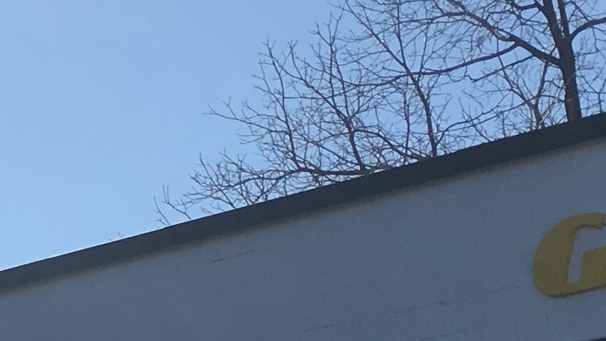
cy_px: 581
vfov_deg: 7.9
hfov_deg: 13.8
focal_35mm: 150
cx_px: -179
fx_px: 2411
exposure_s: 1/2653
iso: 25
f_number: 2.2
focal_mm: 4.15
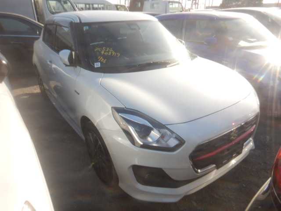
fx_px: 195
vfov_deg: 56.8
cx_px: 140
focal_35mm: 24
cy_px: 106
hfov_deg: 71.6
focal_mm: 4.3
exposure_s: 1/320
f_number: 2.8
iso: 125
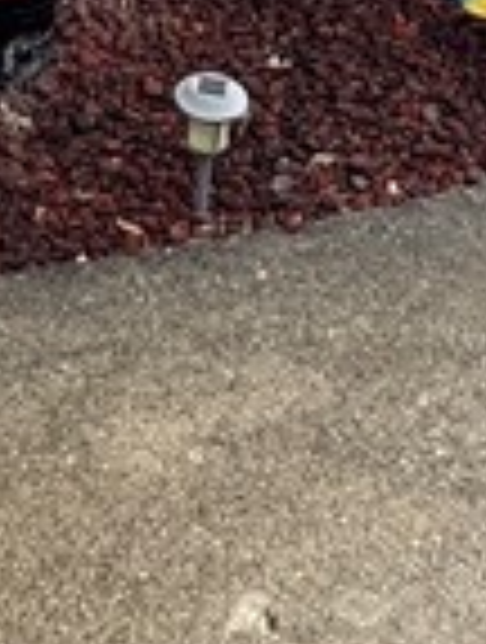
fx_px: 1864
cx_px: 32
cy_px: -585
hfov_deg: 14.7
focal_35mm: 100
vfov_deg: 16.0
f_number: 2.2
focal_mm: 2.22
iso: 40
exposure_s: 1/313
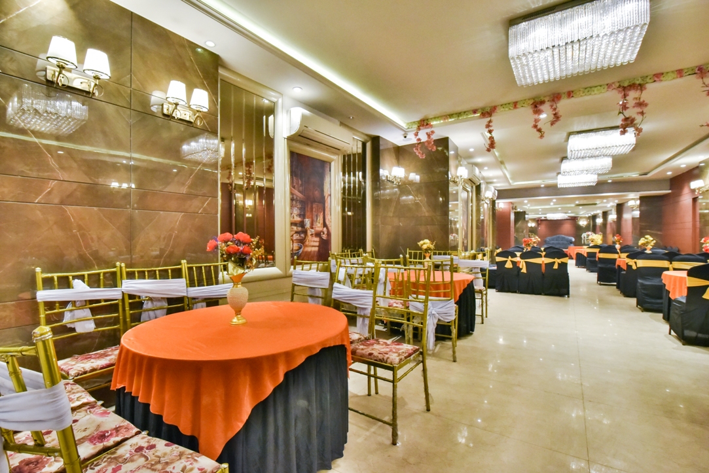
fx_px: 315
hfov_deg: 96.7
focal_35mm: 16
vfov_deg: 73.8
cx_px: 354
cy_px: 236
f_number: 9
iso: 5000
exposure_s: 1/60
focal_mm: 16
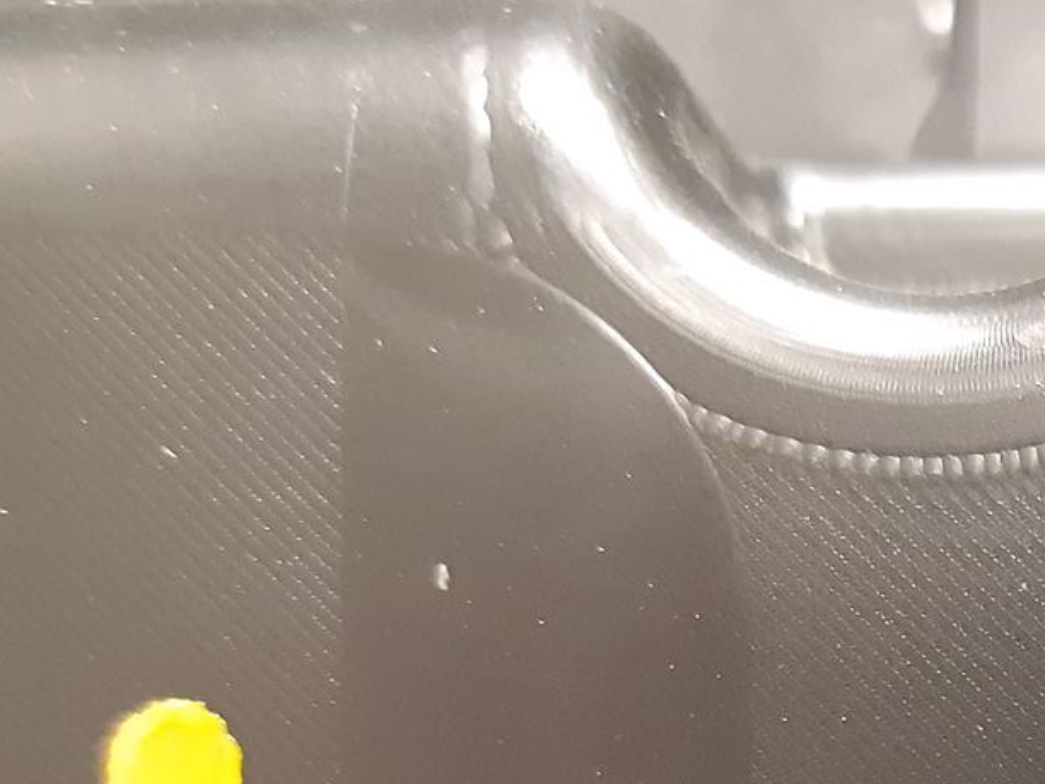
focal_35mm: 87
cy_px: 857
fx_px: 2626
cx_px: 1375
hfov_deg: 20.5
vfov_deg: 16.5
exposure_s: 1/20
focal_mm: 3.93
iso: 640
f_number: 1.7
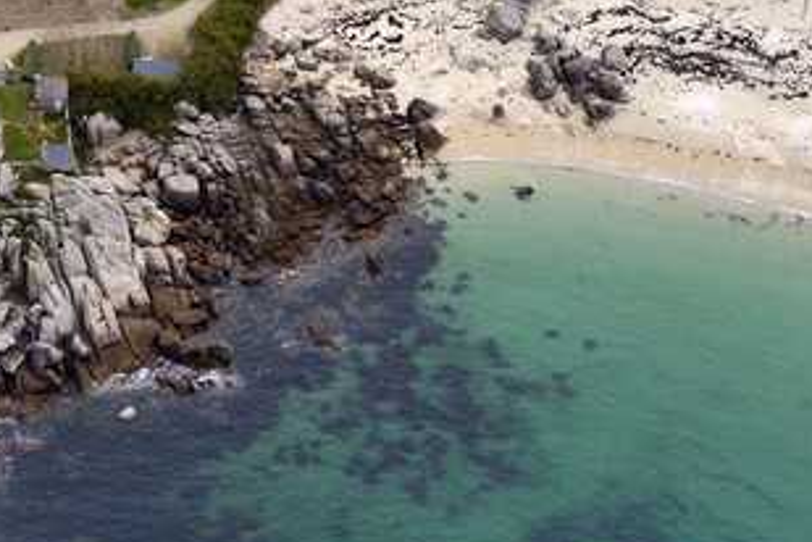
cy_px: 358
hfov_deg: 21.5
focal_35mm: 95
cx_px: 368
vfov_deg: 14.4
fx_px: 2143
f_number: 8
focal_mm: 70
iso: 800
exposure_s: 1/1000
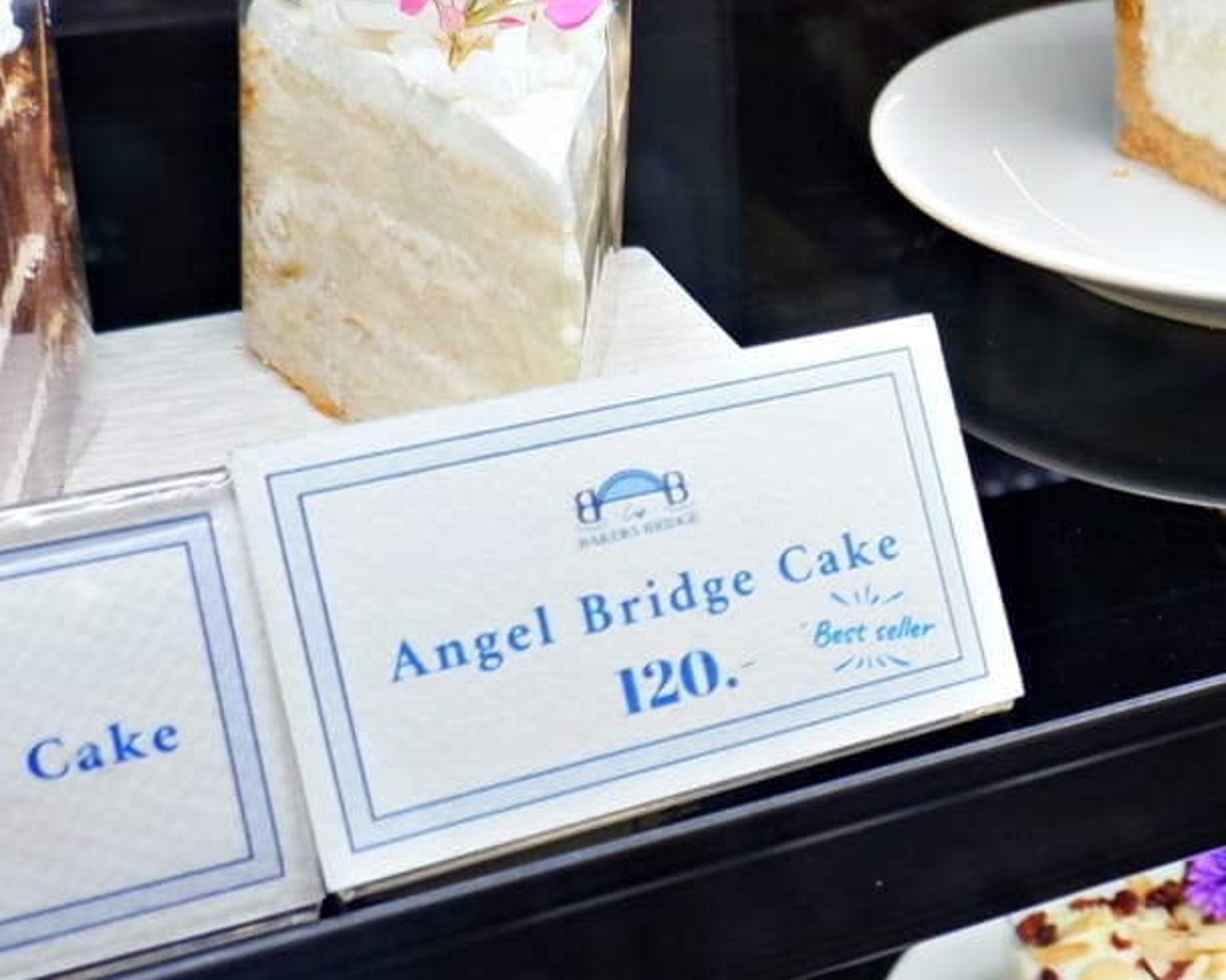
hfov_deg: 24.3
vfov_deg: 21.4
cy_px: 269
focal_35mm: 71
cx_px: 1468
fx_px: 2575
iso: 400
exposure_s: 1/140
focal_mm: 15
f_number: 3.5
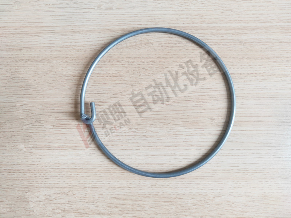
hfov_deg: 73.9
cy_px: 109
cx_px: 146
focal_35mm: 23
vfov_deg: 58.9
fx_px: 193
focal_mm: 3.97
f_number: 1.7
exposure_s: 1/50
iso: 185
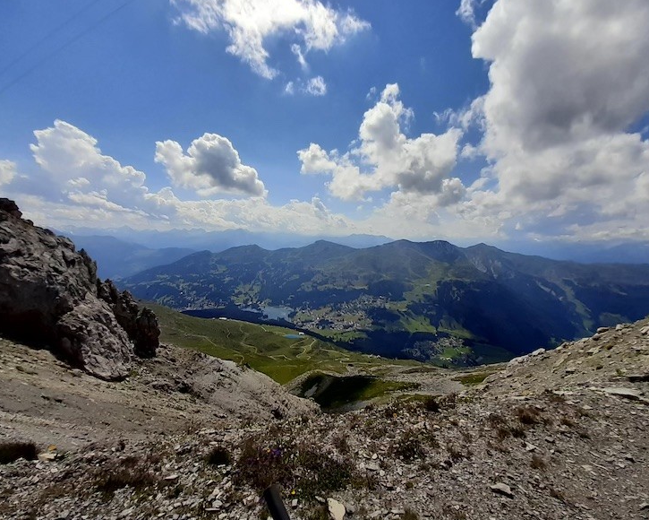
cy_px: 252
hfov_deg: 100.6
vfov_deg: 88.0
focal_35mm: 14
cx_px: 339
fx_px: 269
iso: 40
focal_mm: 1.13
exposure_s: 1/3322
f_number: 2.2
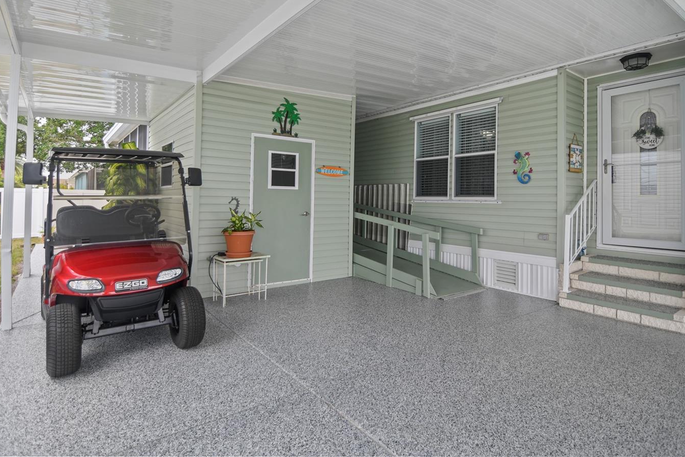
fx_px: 361
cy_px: 186
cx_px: 359
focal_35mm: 19
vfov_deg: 64.1
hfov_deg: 86.8
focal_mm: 11
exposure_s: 1/80
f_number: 2.8
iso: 100
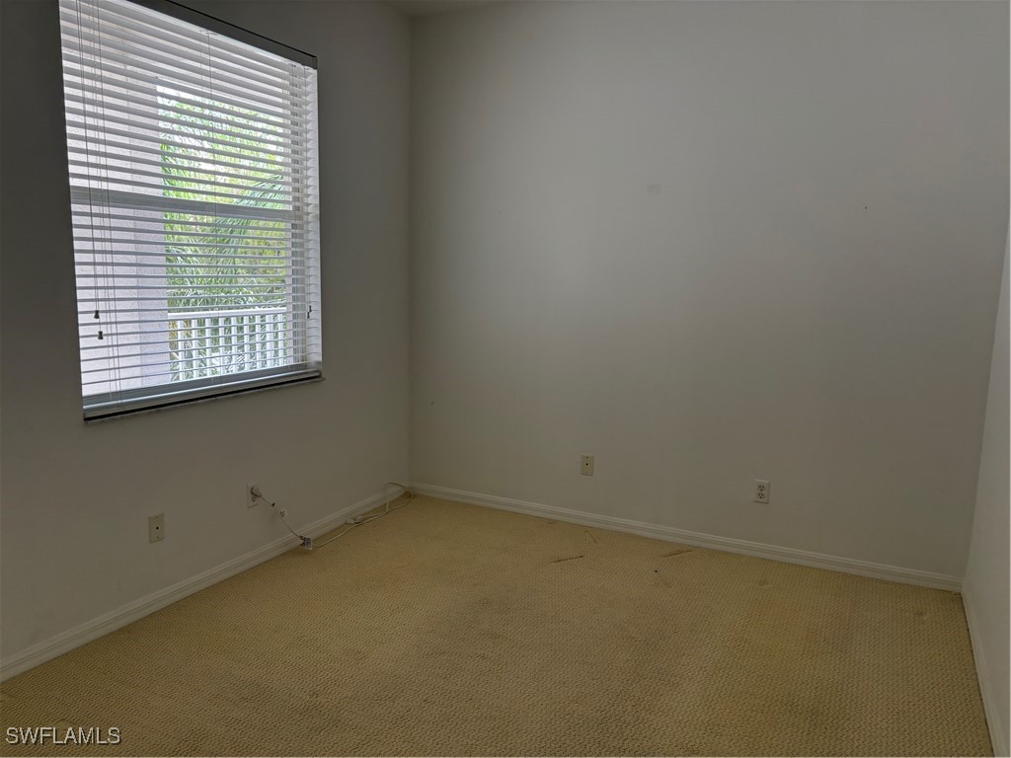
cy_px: 379
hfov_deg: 67.3
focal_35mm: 26
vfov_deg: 53.1
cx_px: 506
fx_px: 759
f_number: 1.6
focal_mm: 5.96
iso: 125
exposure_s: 1/73
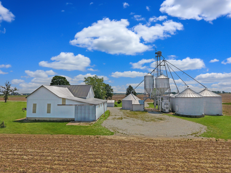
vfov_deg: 66.0
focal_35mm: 20
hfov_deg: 81.7
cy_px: 86
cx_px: 116
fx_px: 133
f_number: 2.8
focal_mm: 3.61
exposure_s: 1/2899
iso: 100
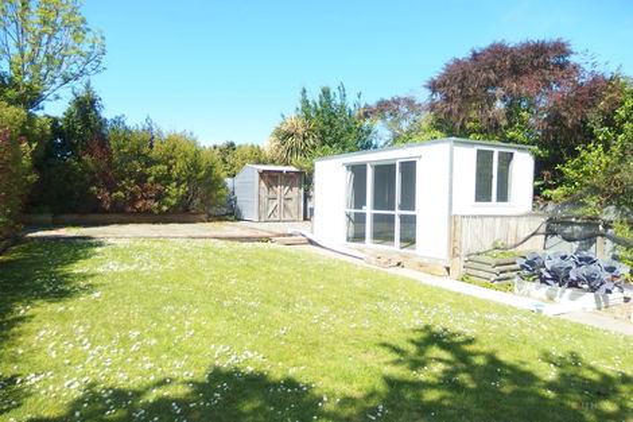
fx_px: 457
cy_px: 211
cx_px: 316
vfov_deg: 49.5
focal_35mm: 26
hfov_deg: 69.4
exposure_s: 1/1600
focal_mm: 4.7
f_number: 1.8
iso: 100
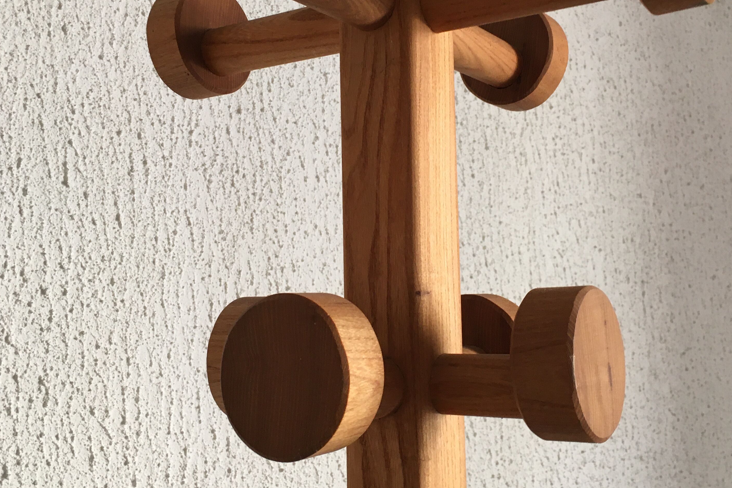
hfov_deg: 45.4
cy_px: 196
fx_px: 874
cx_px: 372
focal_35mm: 43
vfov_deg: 31.1
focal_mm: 4.15
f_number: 2.2
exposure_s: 1/33
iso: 100
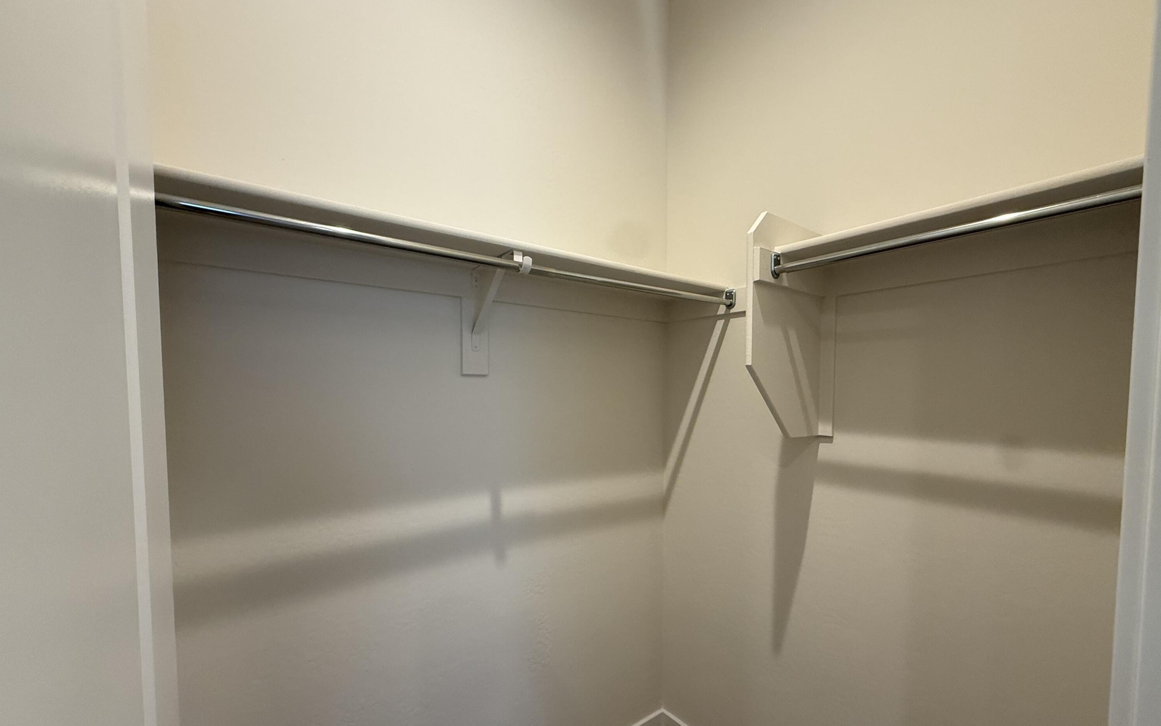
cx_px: 579
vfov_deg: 74.4
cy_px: 411
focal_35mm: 15
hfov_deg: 101.5
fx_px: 475
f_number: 2.2
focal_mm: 2.22
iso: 200
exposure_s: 1/60
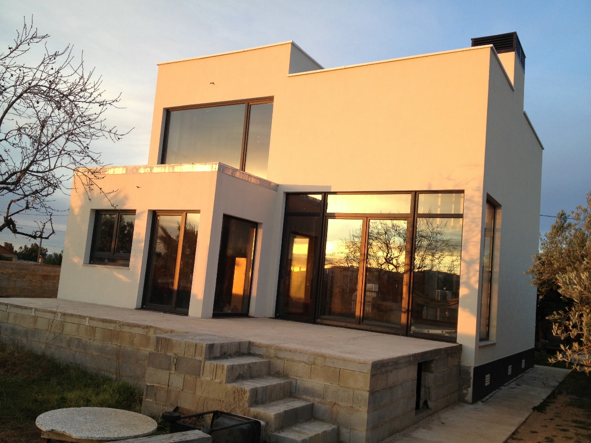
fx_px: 598
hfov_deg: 52.6
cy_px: 222
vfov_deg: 40.7
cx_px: 296
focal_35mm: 35
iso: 64
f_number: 2.4
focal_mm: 4.28
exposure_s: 1/120
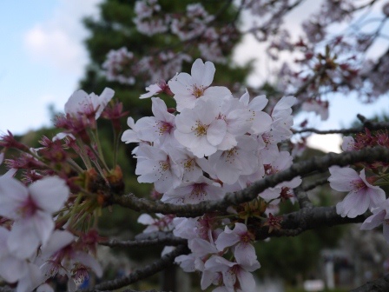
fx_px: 494
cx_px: 194
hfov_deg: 42.9
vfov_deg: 32.9
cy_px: 146
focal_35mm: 44
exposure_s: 1/200
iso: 160
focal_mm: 22
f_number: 6.3
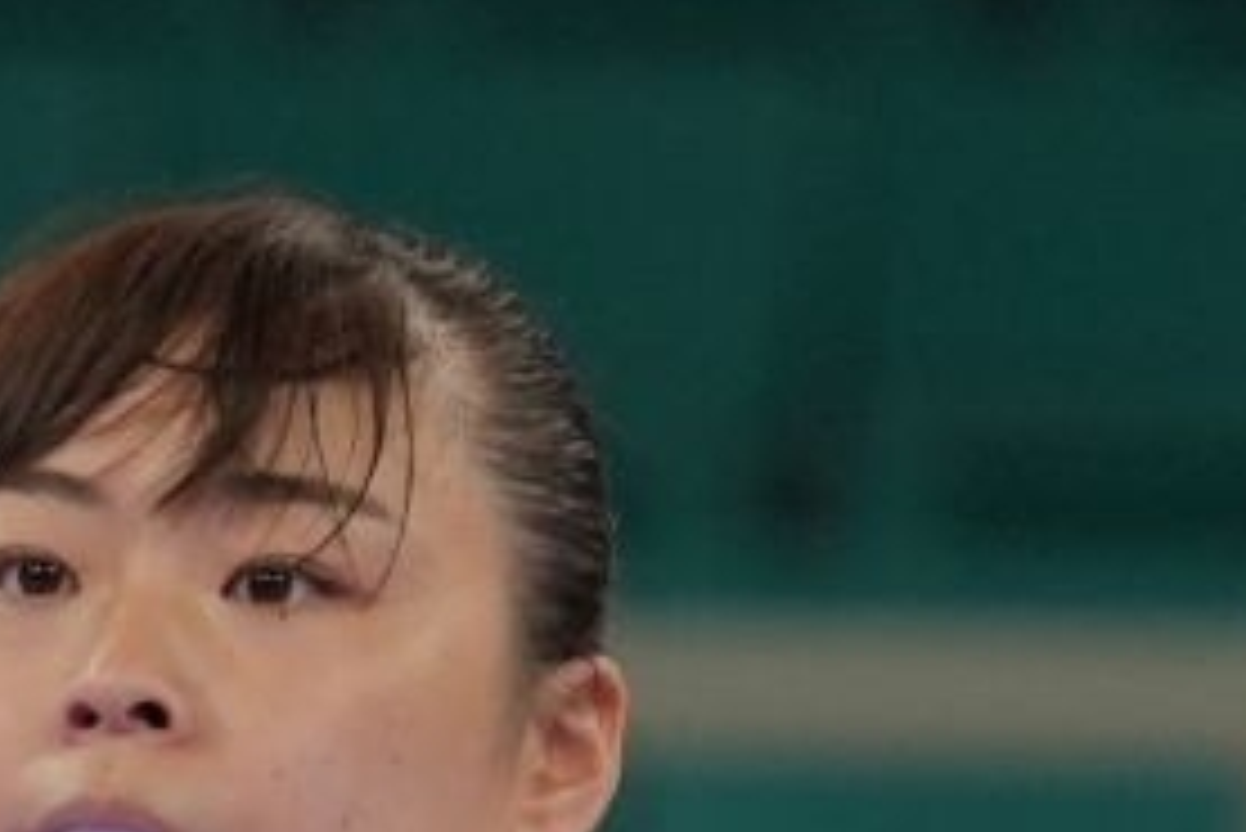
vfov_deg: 0.8
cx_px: -684
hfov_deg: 1.1
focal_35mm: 1814
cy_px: 1844
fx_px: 62815
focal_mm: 186
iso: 400
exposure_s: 1/1000
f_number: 2.8
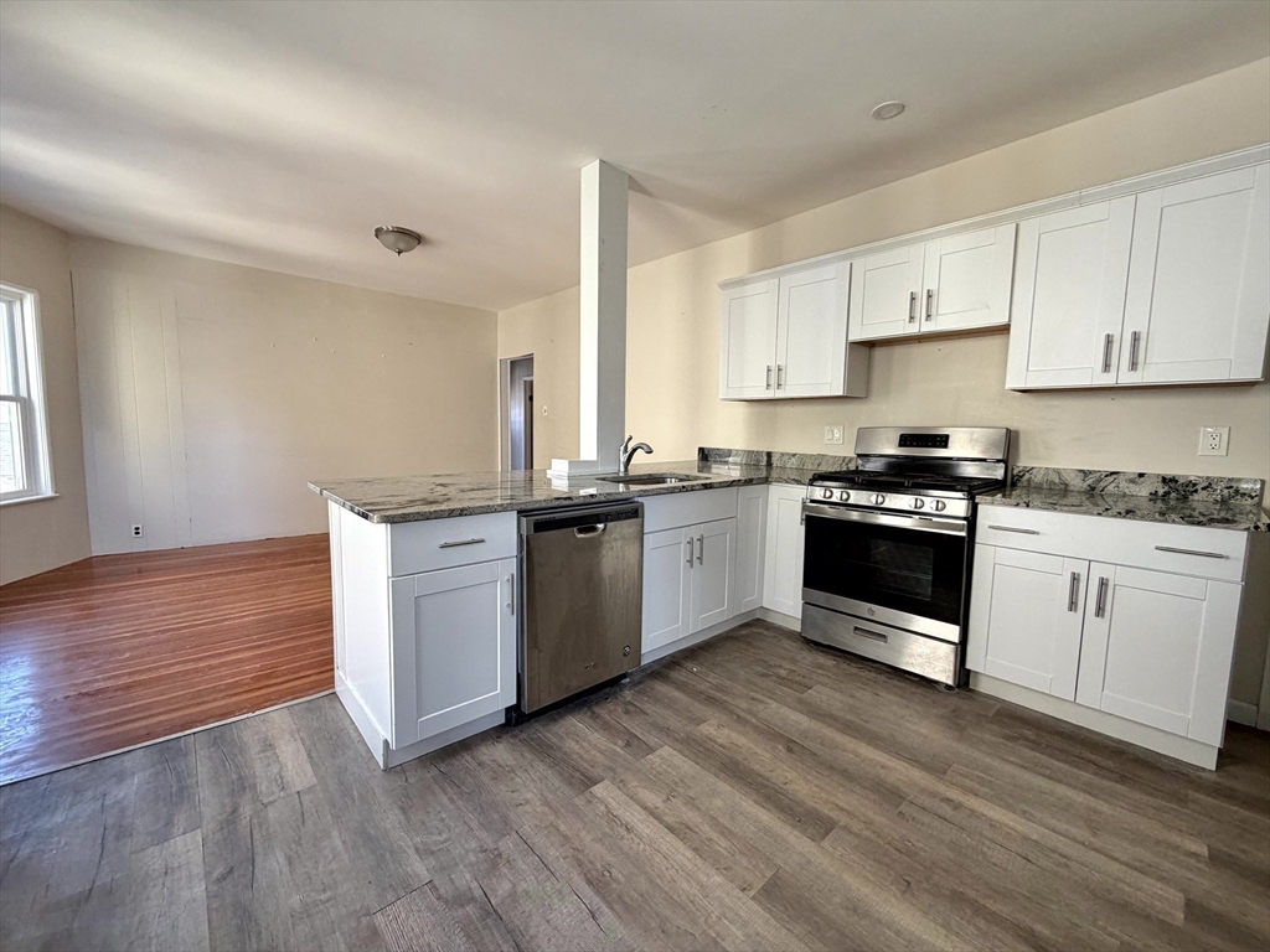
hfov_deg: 102.1
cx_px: 635
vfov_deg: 85.7
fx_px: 514
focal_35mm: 14
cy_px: 476
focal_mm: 2.22
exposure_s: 1/121
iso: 160
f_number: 2.2
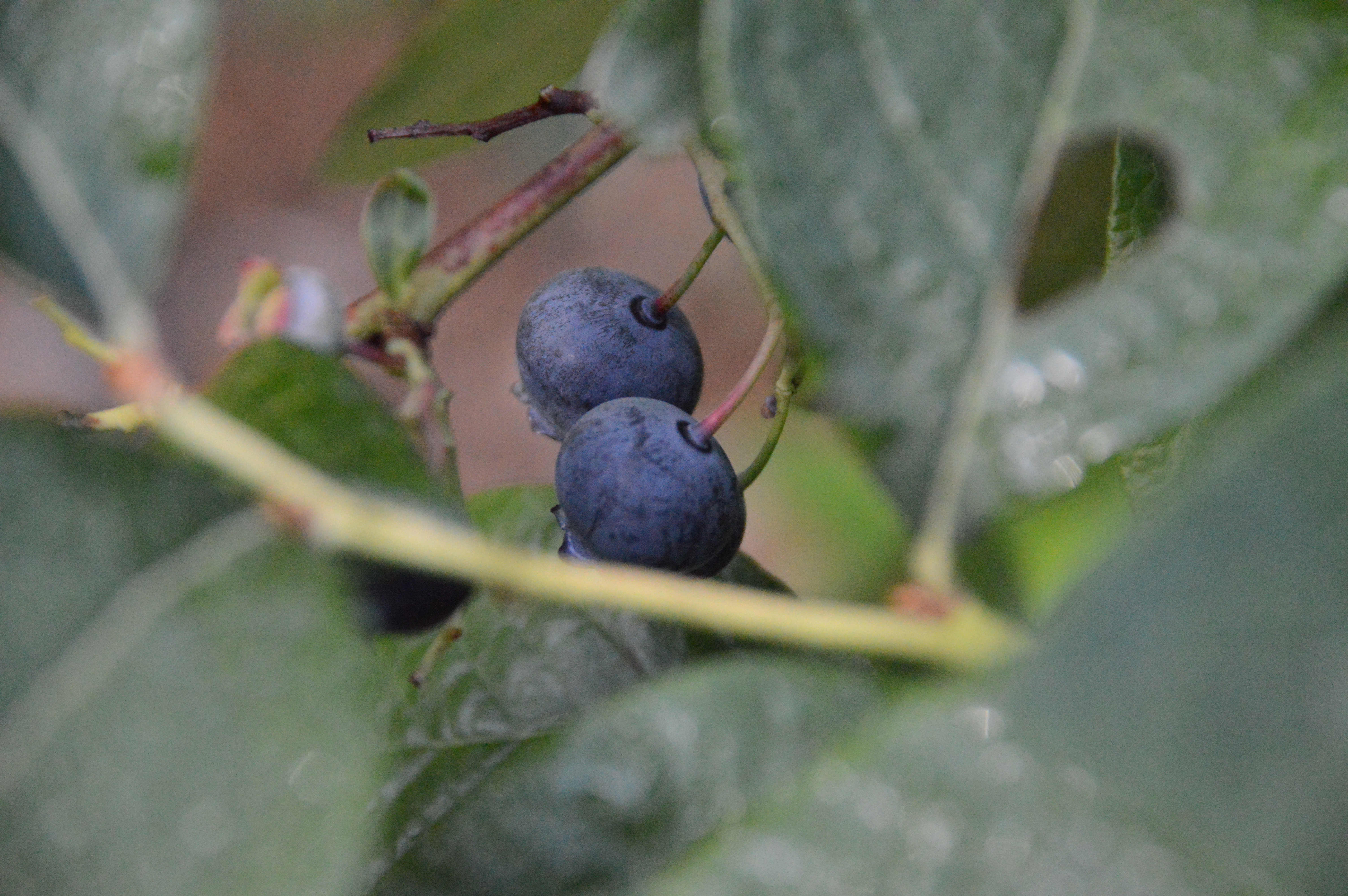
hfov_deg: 10.2
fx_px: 7576
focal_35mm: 202
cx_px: 674
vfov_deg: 6.8
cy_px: 448
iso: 6400
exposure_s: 1/1600
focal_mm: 135
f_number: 5.6
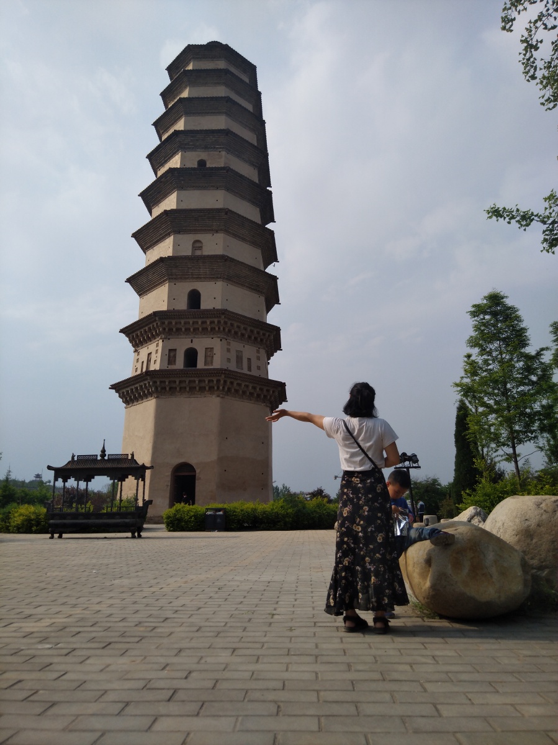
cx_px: 279
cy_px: 372
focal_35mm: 23
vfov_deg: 73.9
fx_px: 495
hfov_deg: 58.8
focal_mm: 4.04
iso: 100
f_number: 2
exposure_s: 1/1510
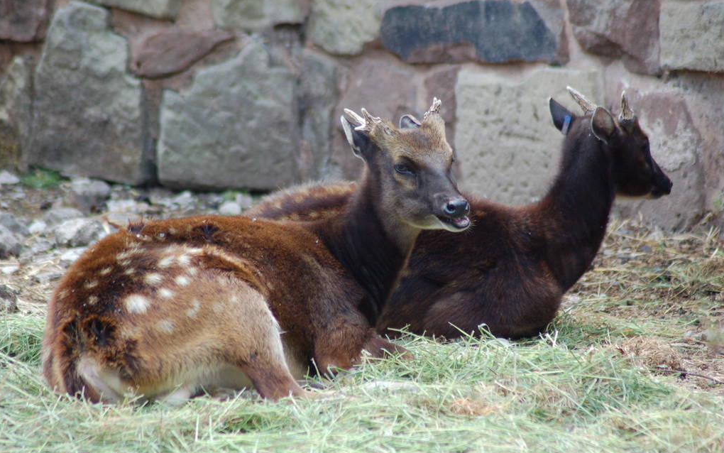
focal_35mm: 322
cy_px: 217
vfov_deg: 4.1
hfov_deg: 6.5
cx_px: 361
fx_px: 6355
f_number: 5
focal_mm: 210
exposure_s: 1/640
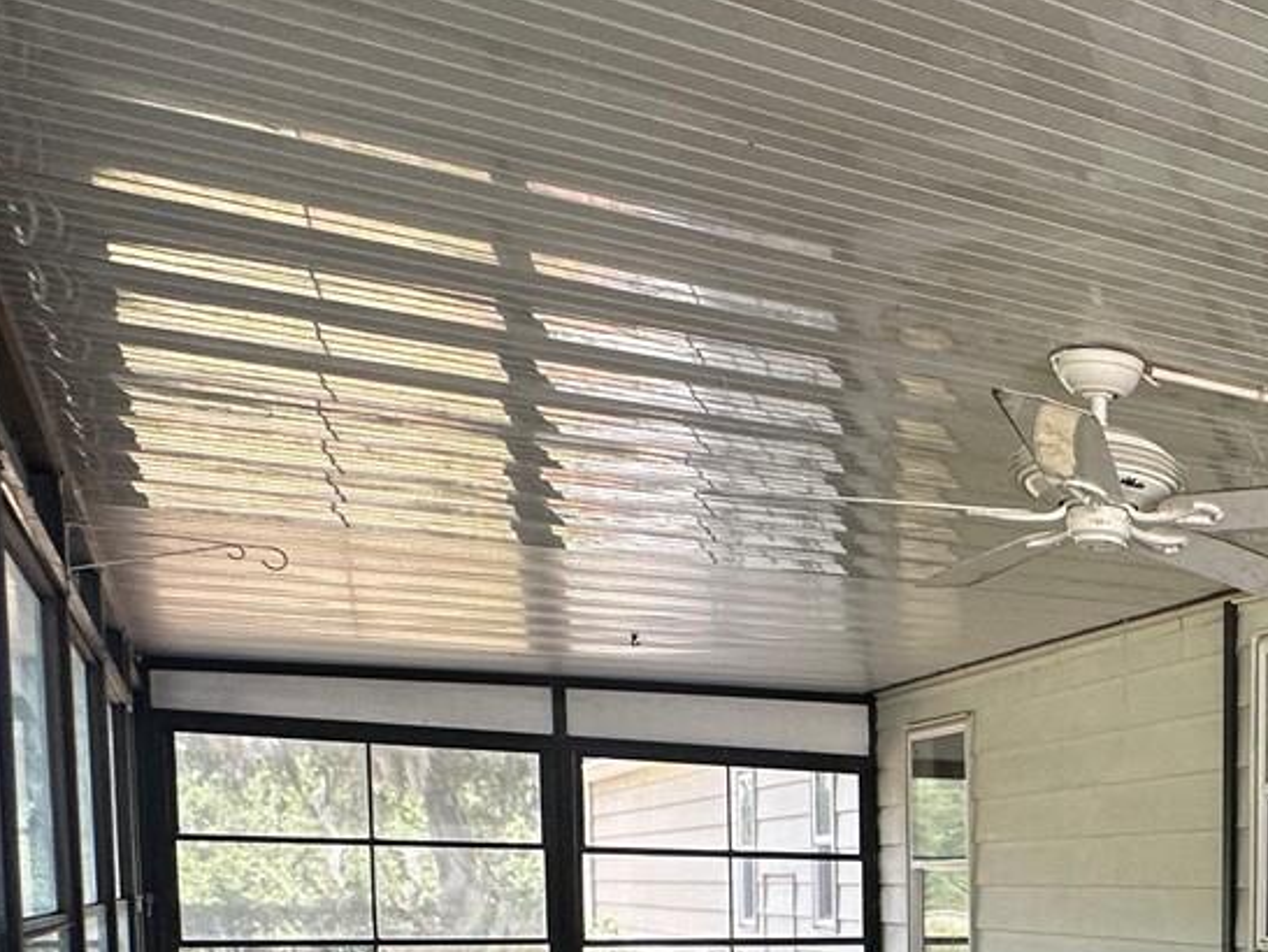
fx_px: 1503
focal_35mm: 41
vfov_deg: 31.5
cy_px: 1029
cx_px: 1398
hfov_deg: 38.0
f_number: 2.2
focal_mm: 2.22
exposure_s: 1/99
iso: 80
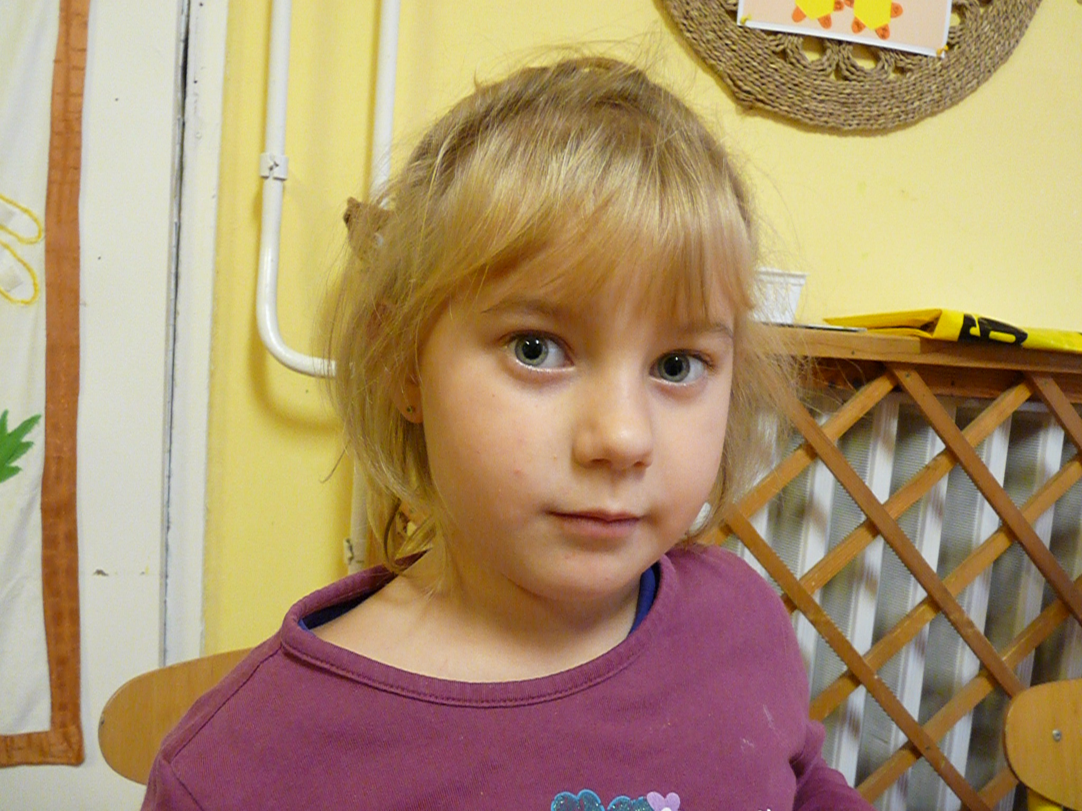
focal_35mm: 27
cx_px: 541
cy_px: 406
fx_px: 844
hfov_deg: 65.3
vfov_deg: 51.4
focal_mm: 4.8
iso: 800
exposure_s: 1/13
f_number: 2.8
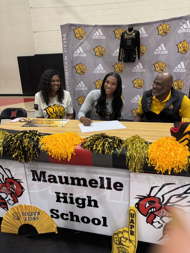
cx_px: 95
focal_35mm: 24
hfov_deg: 56.8
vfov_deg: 71.6
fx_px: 176
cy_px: 126
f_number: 1.78
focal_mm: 6.76
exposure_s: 1/60
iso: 125
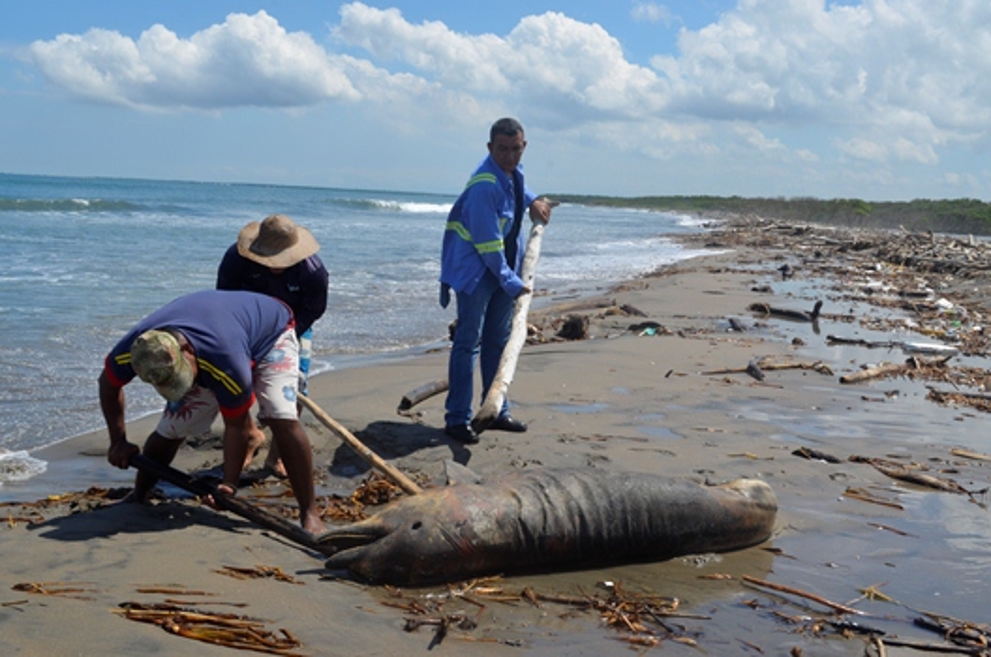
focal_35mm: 42
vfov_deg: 31.8
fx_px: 1154
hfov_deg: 46.5
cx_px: 496
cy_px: 328
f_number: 11
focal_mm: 28
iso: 100
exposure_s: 1/125
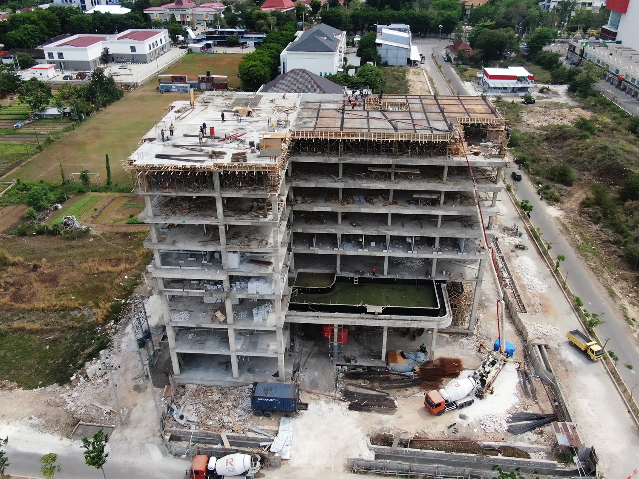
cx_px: 320
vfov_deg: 48.2
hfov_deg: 61.7
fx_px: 535
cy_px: 240
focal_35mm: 29
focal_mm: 5.11
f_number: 3
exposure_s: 1/3200
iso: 400
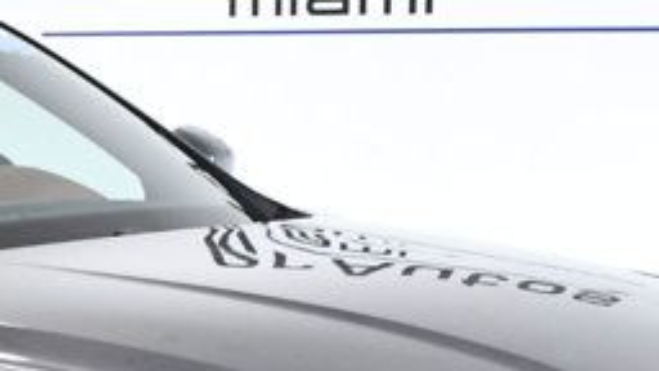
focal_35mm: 138
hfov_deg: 15.2
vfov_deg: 8.6
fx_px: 2411
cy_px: 590
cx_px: -62
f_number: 7.1
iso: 2500
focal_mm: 22
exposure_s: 1/200
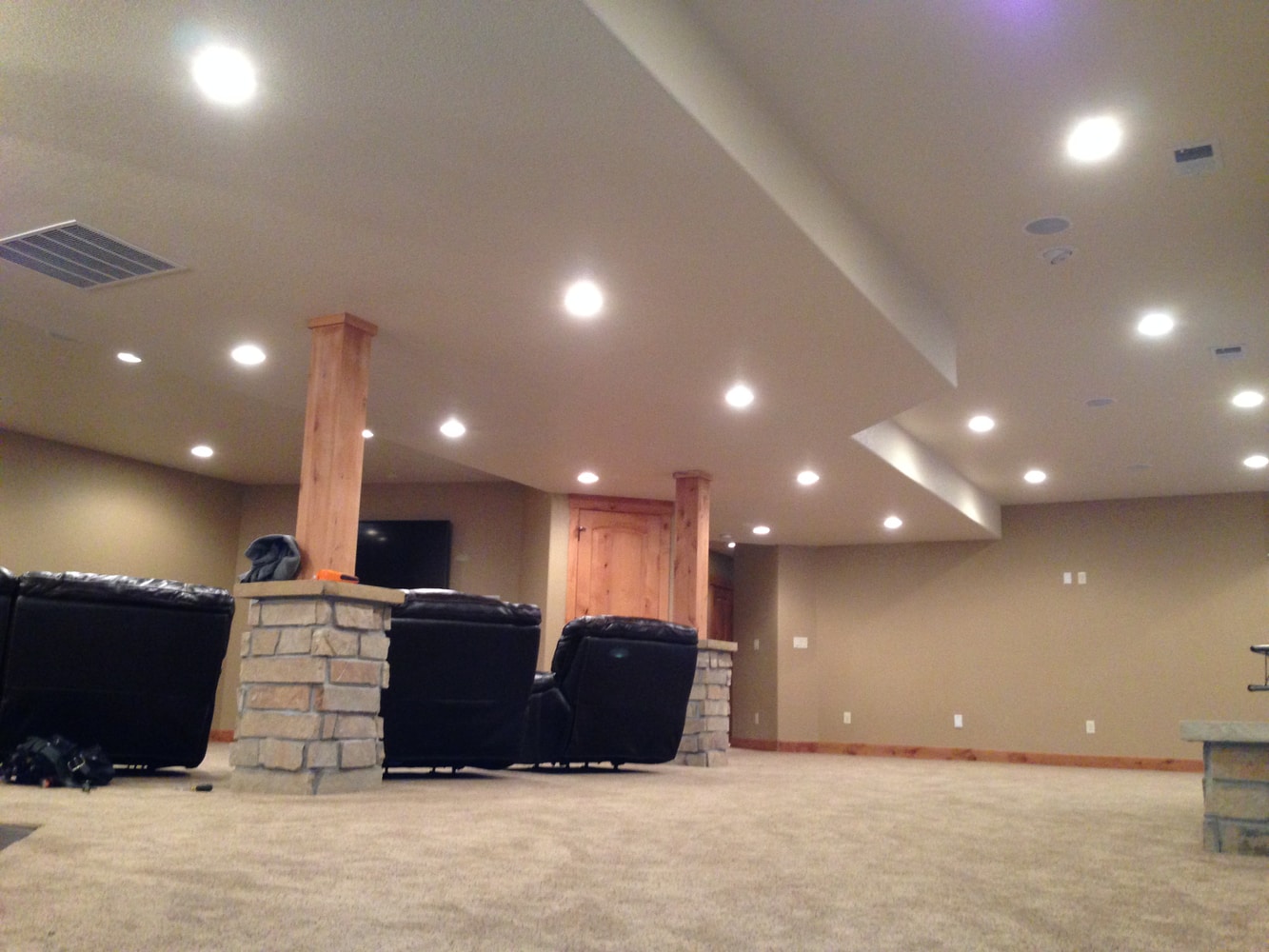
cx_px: 634
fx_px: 1210
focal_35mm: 33
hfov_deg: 55.3
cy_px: 476
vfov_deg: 43.0
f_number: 2.4
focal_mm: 4.12
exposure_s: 1/20
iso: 250
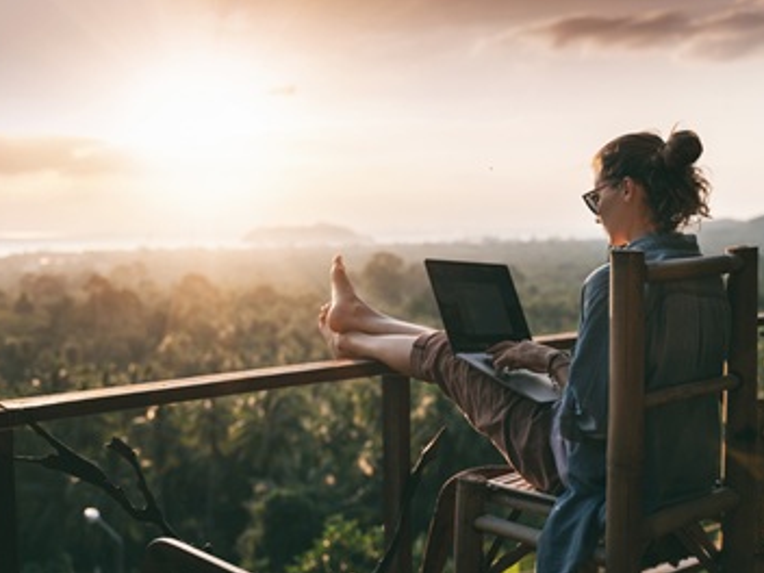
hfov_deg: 40.4
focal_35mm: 47
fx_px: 1037
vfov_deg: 30.9
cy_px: 286
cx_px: 406
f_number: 2.8
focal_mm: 43
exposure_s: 1/2500
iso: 400
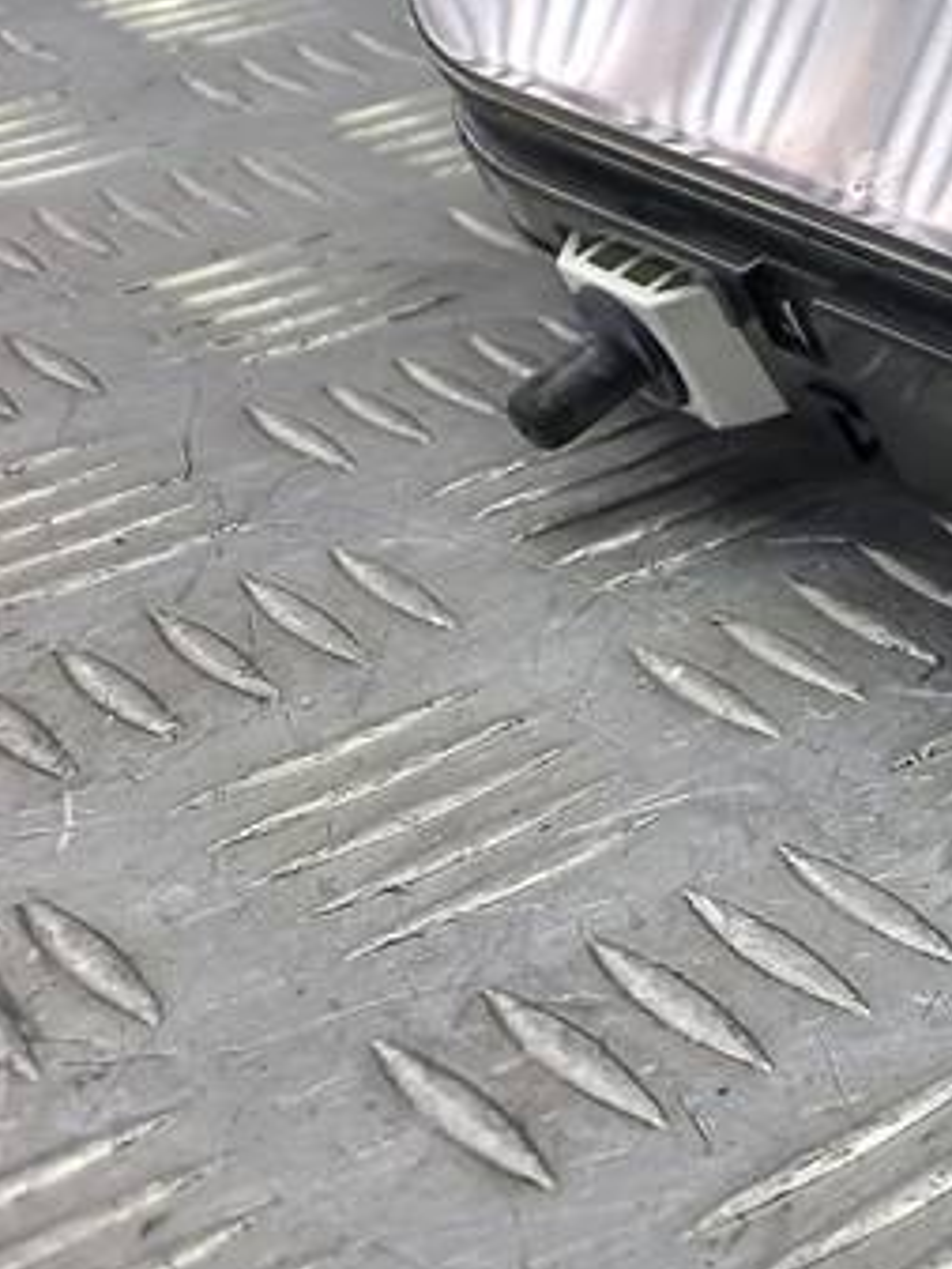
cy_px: 26
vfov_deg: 24.6
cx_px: 1893
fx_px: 2785
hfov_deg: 15.5
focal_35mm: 76
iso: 80
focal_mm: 4.6
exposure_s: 1/50
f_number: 1.8
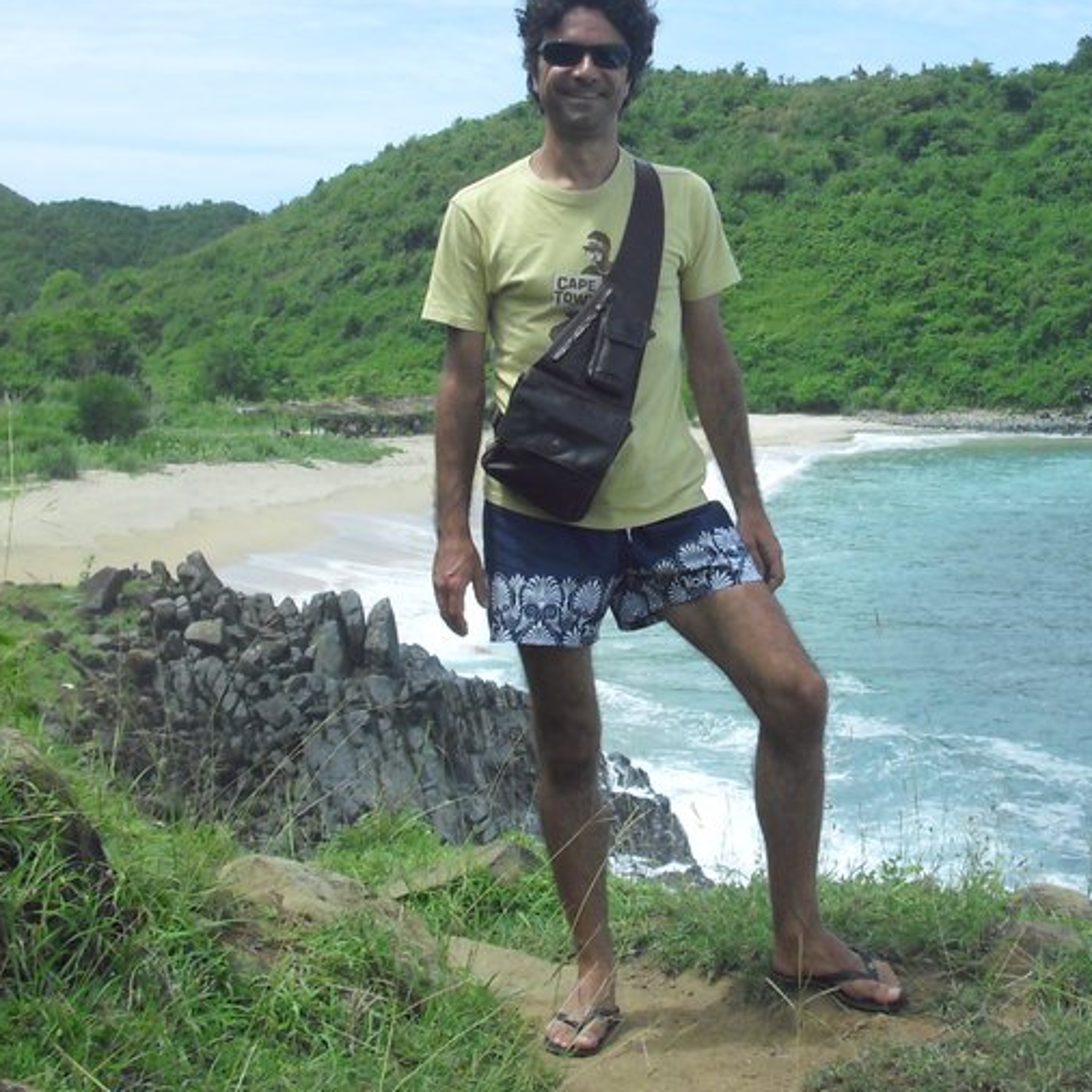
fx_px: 2427
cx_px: 716
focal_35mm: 68
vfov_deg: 25.3
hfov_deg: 25.2
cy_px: 401
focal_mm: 6.2
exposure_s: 1/250
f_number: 8
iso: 100
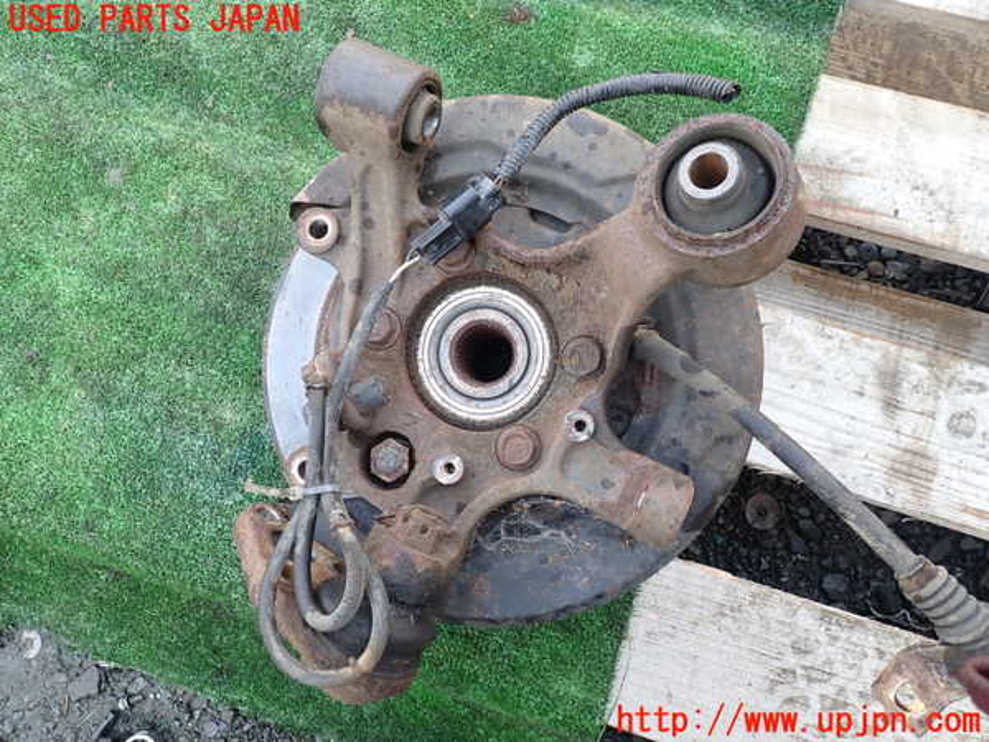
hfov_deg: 69.4
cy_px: 371
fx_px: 714
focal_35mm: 25
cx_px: 494
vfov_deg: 54.9
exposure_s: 1/60
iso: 100
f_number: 2.8
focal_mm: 4.5
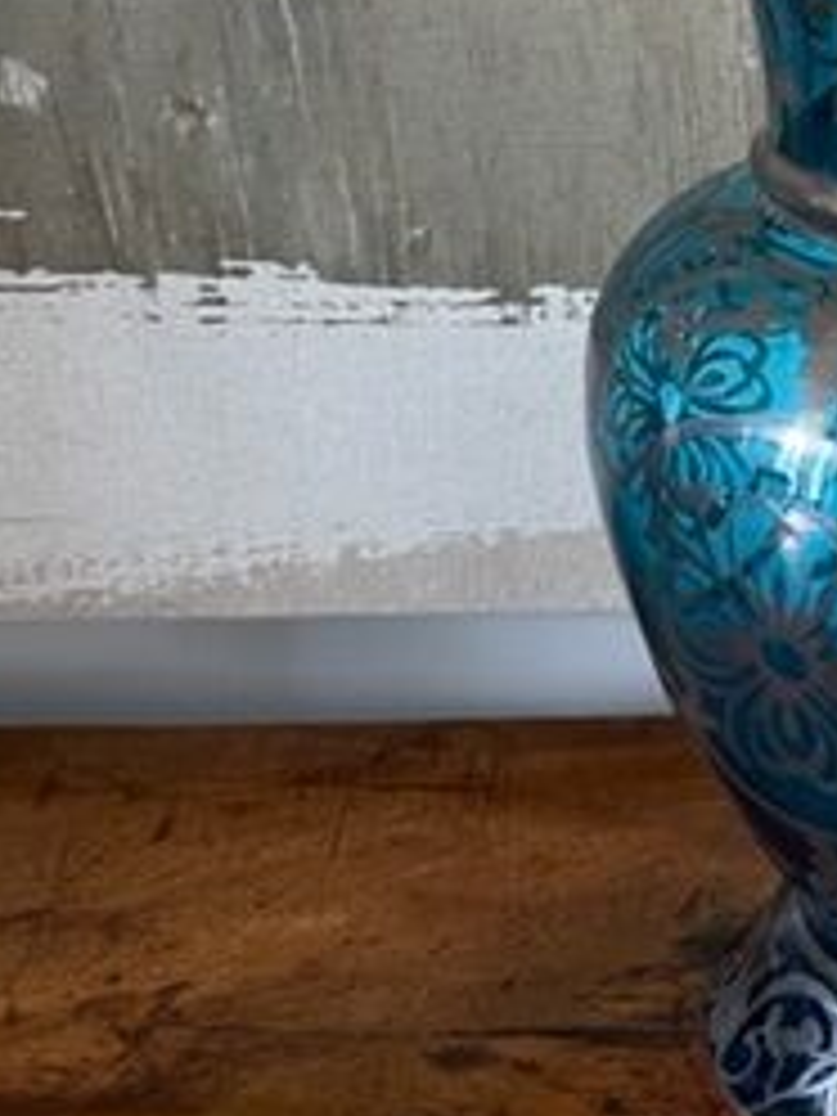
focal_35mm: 67
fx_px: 2160
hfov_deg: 20.7
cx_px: 968
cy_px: 374
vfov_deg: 28.8
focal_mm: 4.2
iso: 500
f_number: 1.6
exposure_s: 1/26
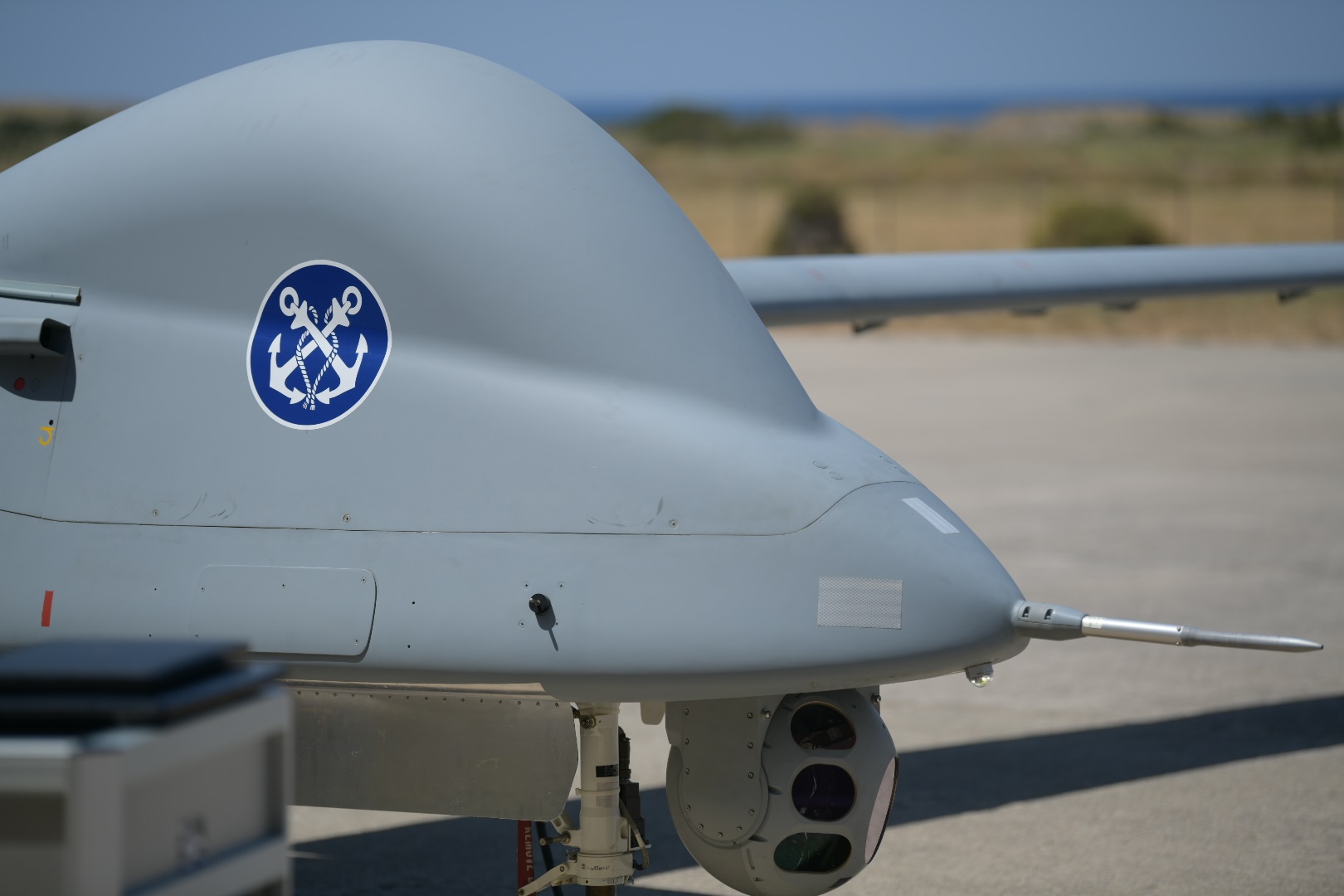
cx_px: 672
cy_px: 448
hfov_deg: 14.2
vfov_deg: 9.5
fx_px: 5413
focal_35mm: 145
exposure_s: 1/2000
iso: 64
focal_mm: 145
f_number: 2.8
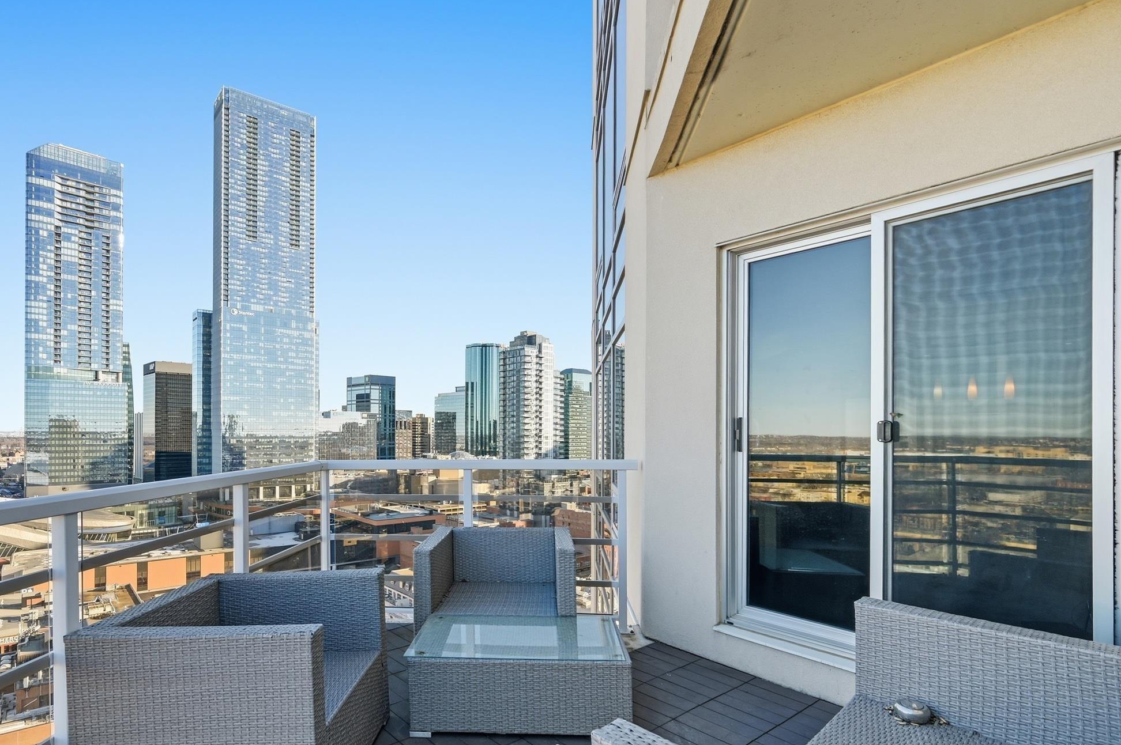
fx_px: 560
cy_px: 438
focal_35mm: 18
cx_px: 490
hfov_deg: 89.6
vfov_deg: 66.8
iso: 100
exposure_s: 1/640
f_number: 7.1
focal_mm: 14
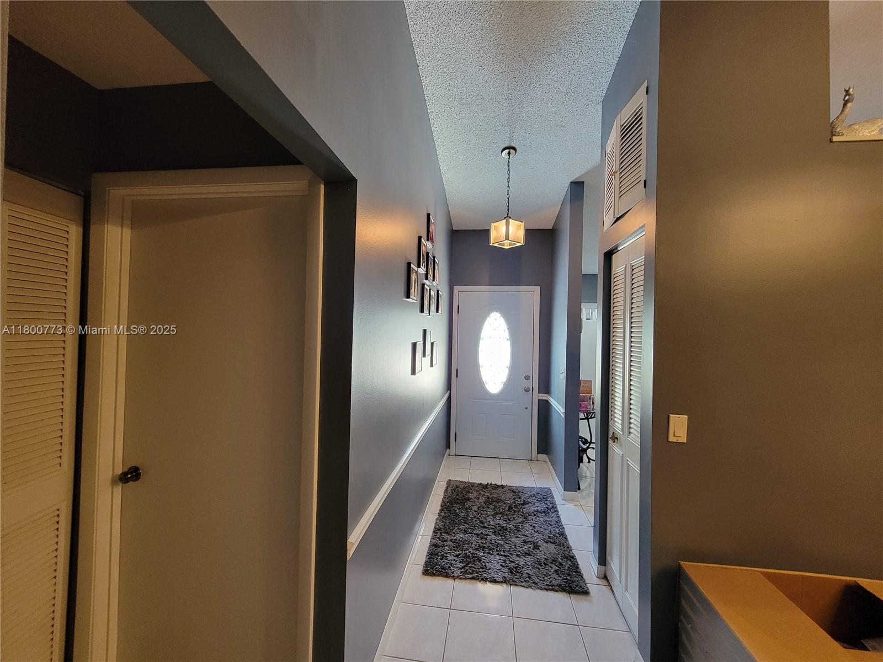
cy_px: 331
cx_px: 442
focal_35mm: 13
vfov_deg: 89.9
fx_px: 332
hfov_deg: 106.2
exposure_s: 1/30
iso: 400
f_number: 2.2
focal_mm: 2.2
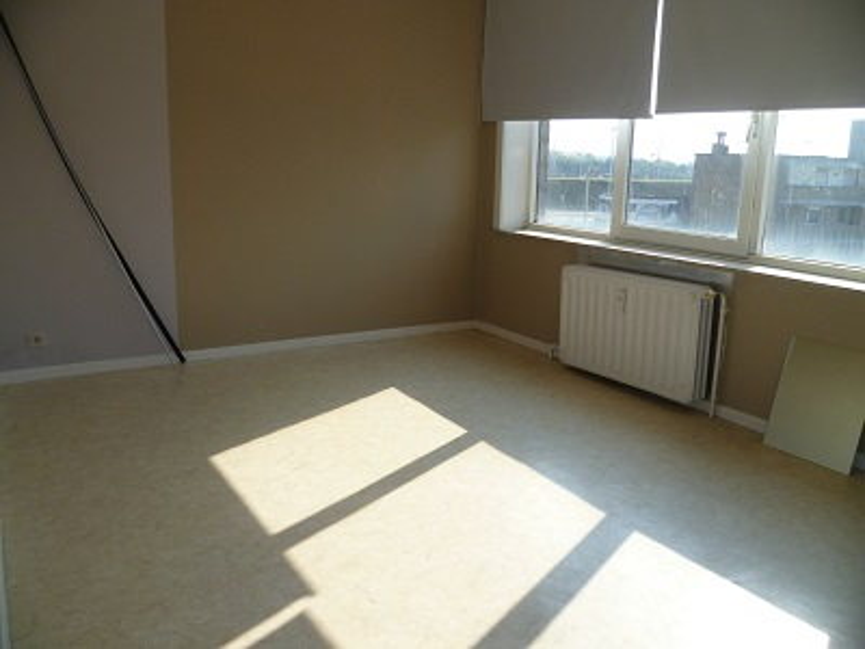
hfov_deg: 63.4
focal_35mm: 28
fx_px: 700
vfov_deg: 49.7
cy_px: 324
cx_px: 432
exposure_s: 1/640
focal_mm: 5
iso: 100
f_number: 2.8
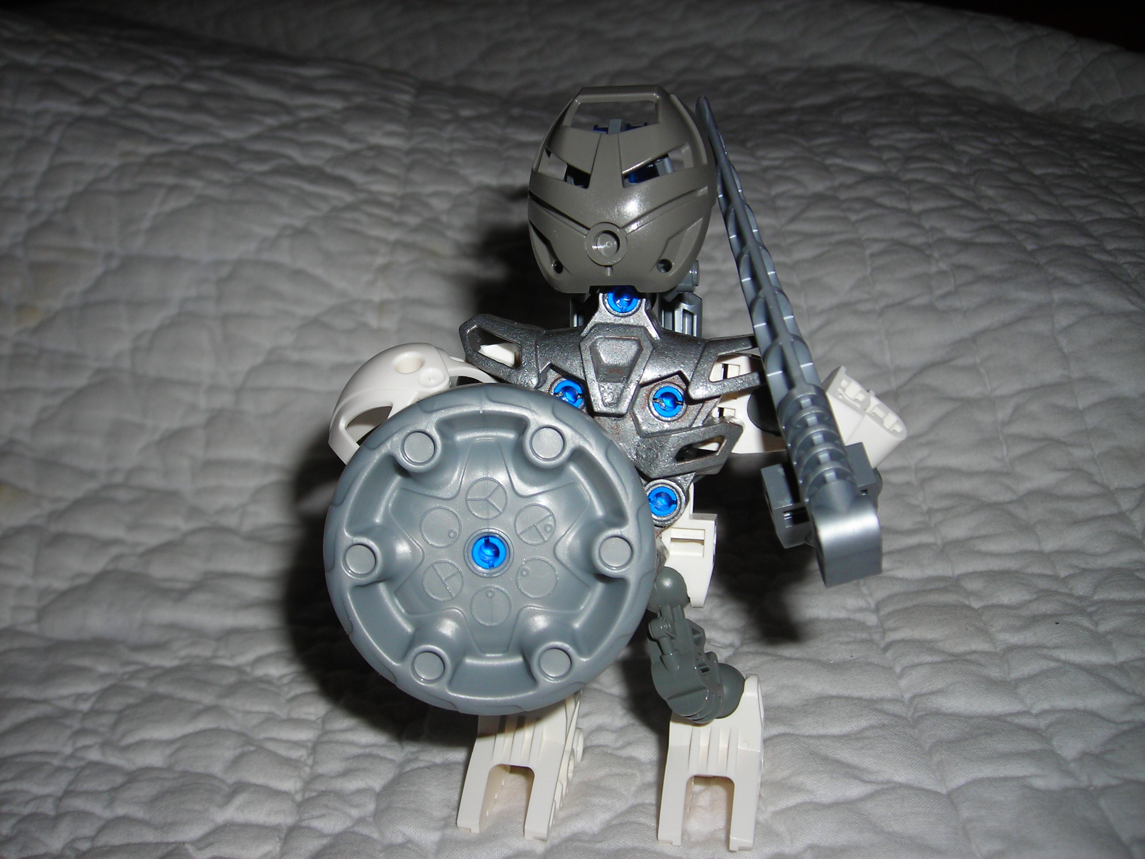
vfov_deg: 35.1
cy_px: 430
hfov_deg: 45.8
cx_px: 572
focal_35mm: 41
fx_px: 1356
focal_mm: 6.8
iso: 50
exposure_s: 1/60.1
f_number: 6.6
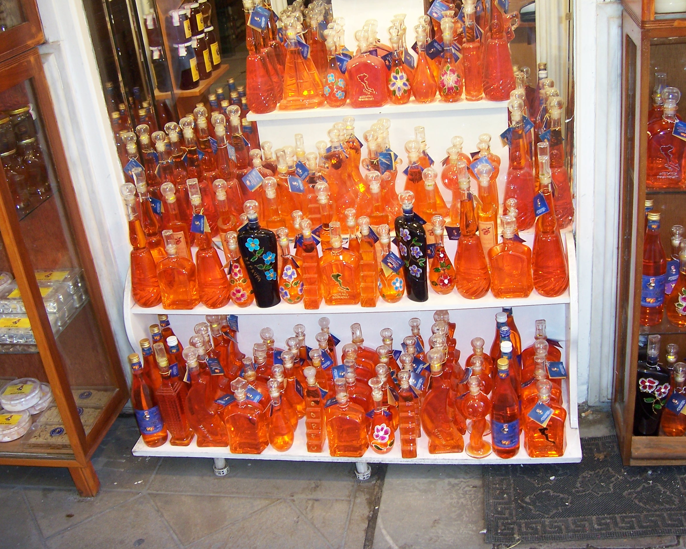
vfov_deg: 39.2
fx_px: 772
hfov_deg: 47.9
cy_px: 276
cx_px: 360
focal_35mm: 38
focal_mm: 6
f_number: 3
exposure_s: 1/90
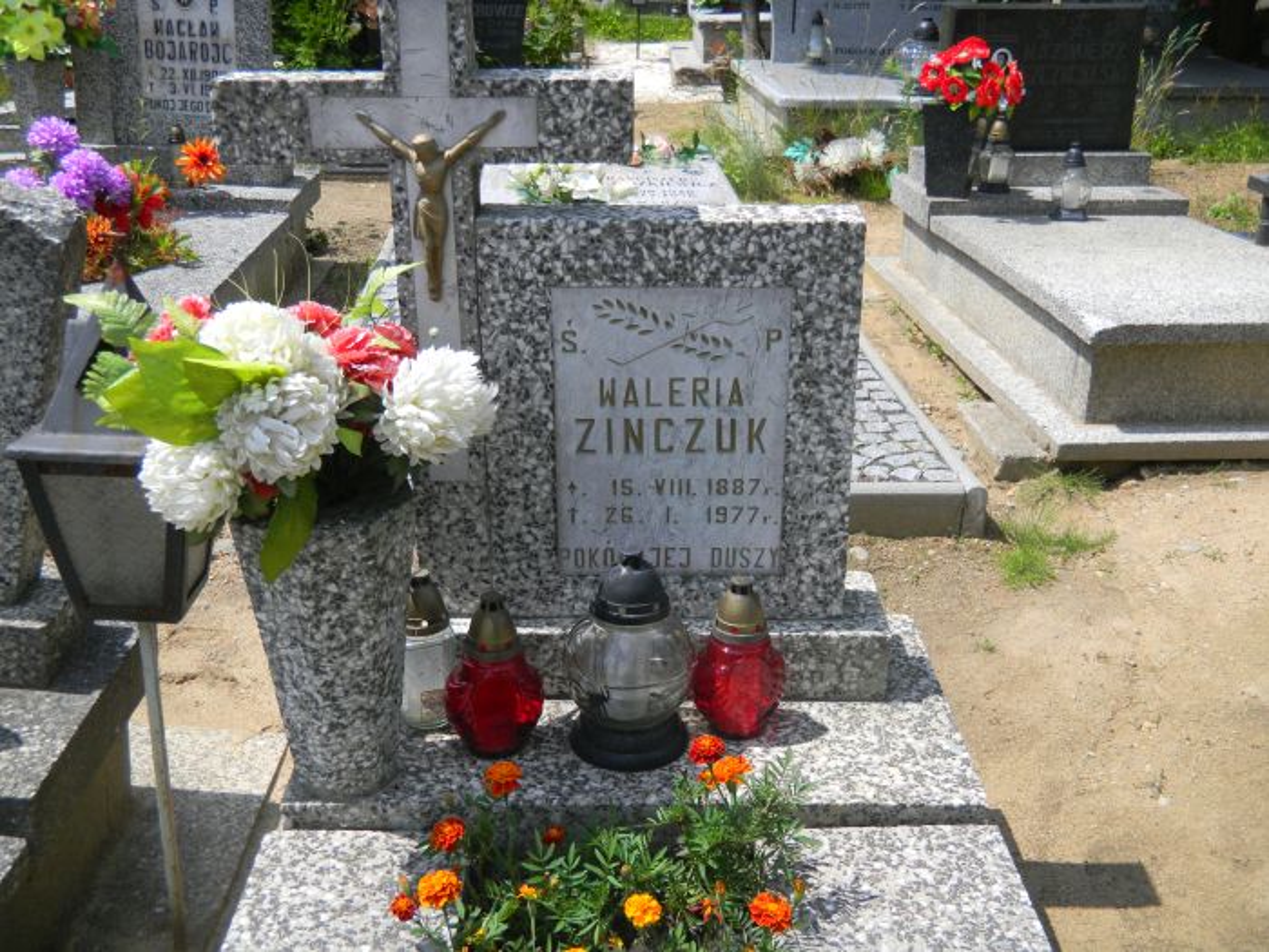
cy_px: 476
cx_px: 634
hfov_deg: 49.0
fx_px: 1393
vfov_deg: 37.7
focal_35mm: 38
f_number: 8.1
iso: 80
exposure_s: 1/153
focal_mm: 6.9
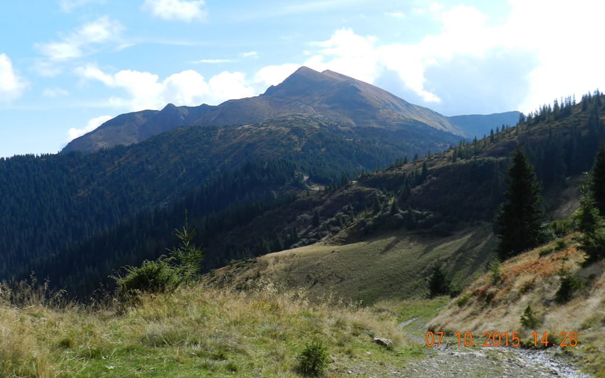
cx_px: 307
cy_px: 156
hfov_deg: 48.2
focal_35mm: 41
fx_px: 676
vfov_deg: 31.2
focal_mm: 6.7
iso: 160
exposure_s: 1/1250
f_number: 4
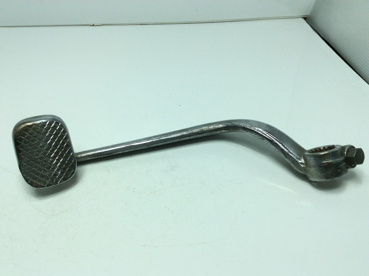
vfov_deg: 44.1
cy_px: 138
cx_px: 184
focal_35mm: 32
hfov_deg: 56.9
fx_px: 341
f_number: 2.4
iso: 32
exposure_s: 1/665
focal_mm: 3.3
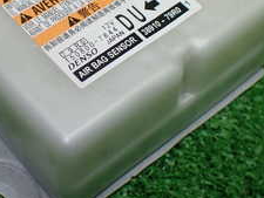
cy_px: 46
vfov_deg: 18.3
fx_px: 610
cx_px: 82
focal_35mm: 80
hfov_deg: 24.3
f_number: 2.3
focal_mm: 5.4
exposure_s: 1/125
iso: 160
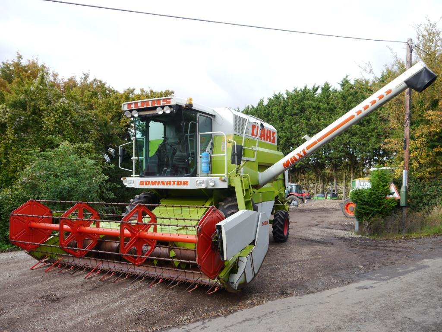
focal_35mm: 28
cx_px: 221
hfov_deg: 63.4
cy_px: 166
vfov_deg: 49.7
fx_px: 358
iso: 160
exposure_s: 1/160
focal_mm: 14
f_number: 4.5
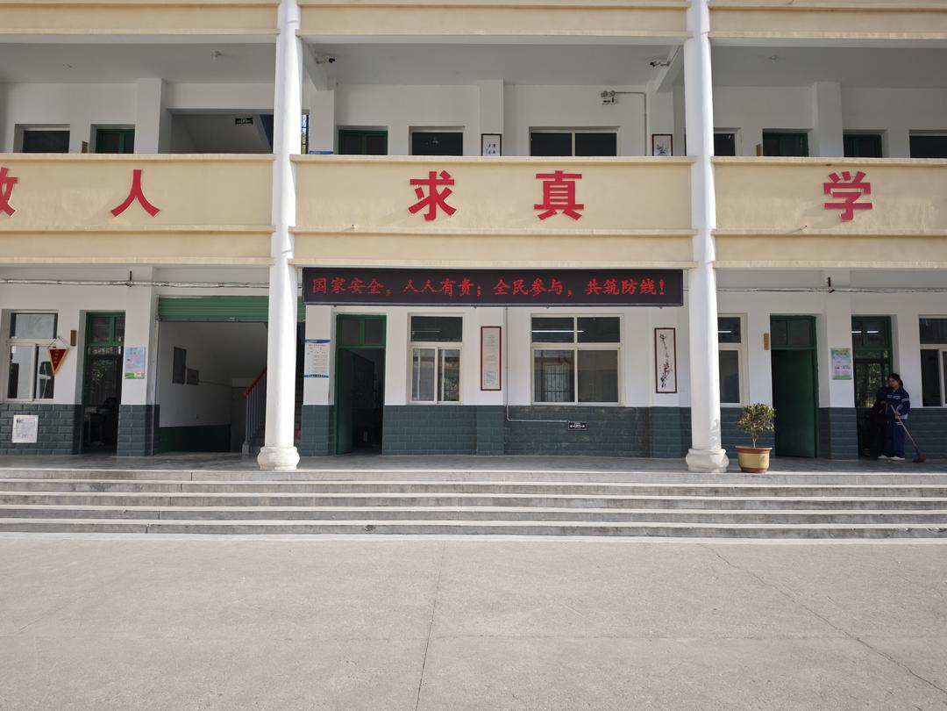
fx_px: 629
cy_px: 356
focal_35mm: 23
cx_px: 474
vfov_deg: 58.9
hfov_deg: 73.9
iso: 50
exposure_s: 1/799
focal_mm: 6.55
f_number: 1.6
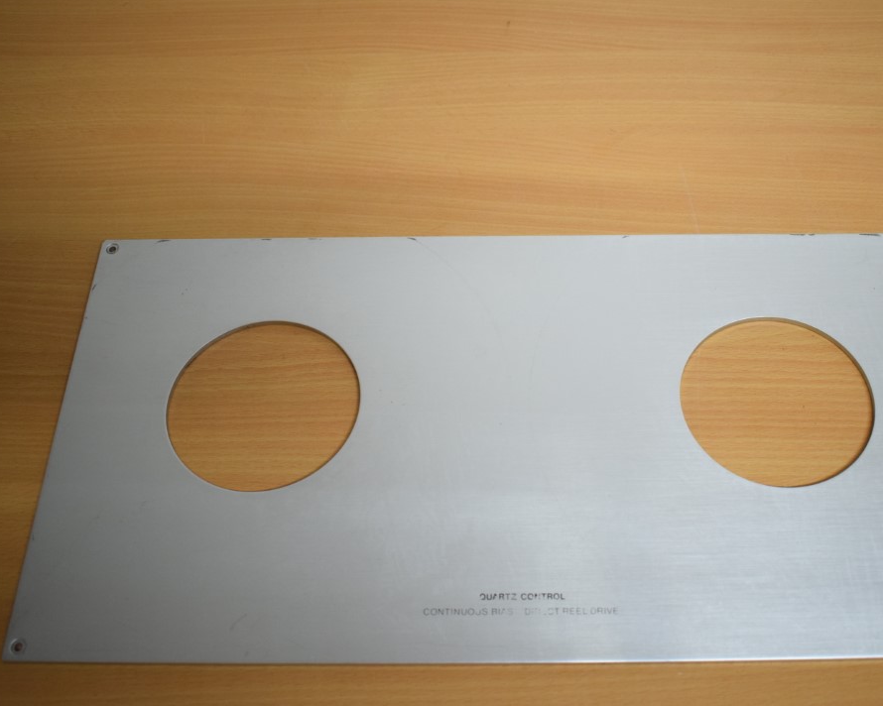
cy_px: 350
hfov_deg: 44.6
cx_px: 522
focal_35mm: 41
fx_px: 1071
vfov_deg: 36.5
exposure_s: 1/125
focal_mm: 24
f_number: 4
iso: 1100
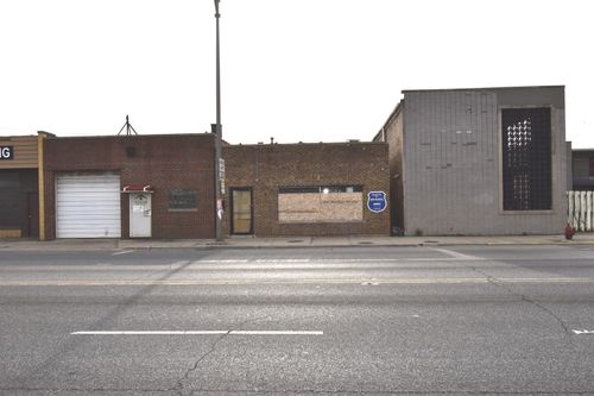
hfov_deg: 61.9
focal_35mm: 30
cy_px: 198
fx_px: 495
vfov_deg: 43.6
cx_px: 297
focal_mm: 20
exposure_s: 1/200
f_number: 11
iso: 100
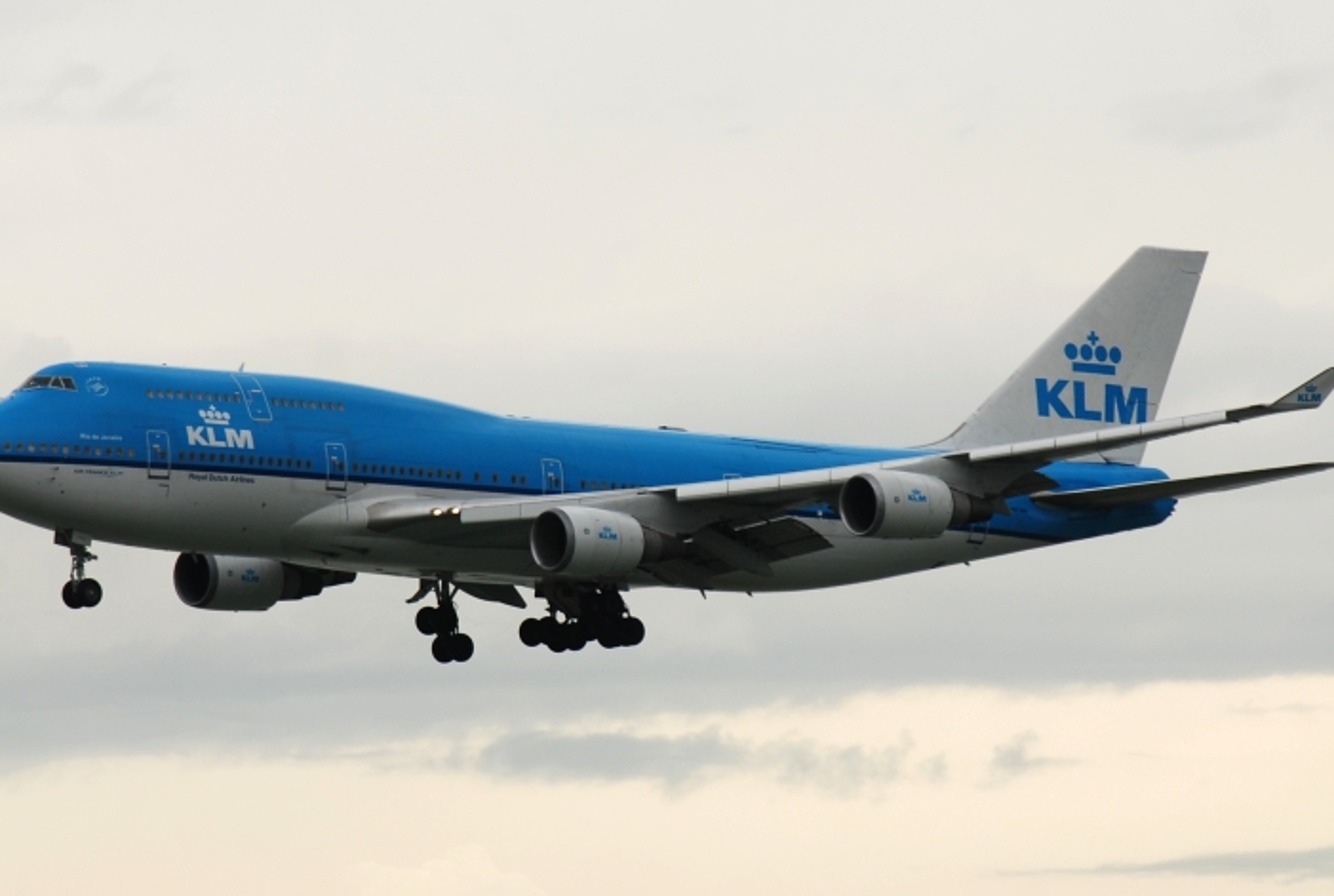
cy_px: 425
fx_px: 16528
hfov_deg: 4.6
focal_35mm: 445
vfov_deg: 3.1
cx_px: 638
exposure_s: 1/800
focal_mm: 260
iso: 200
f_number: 5.6
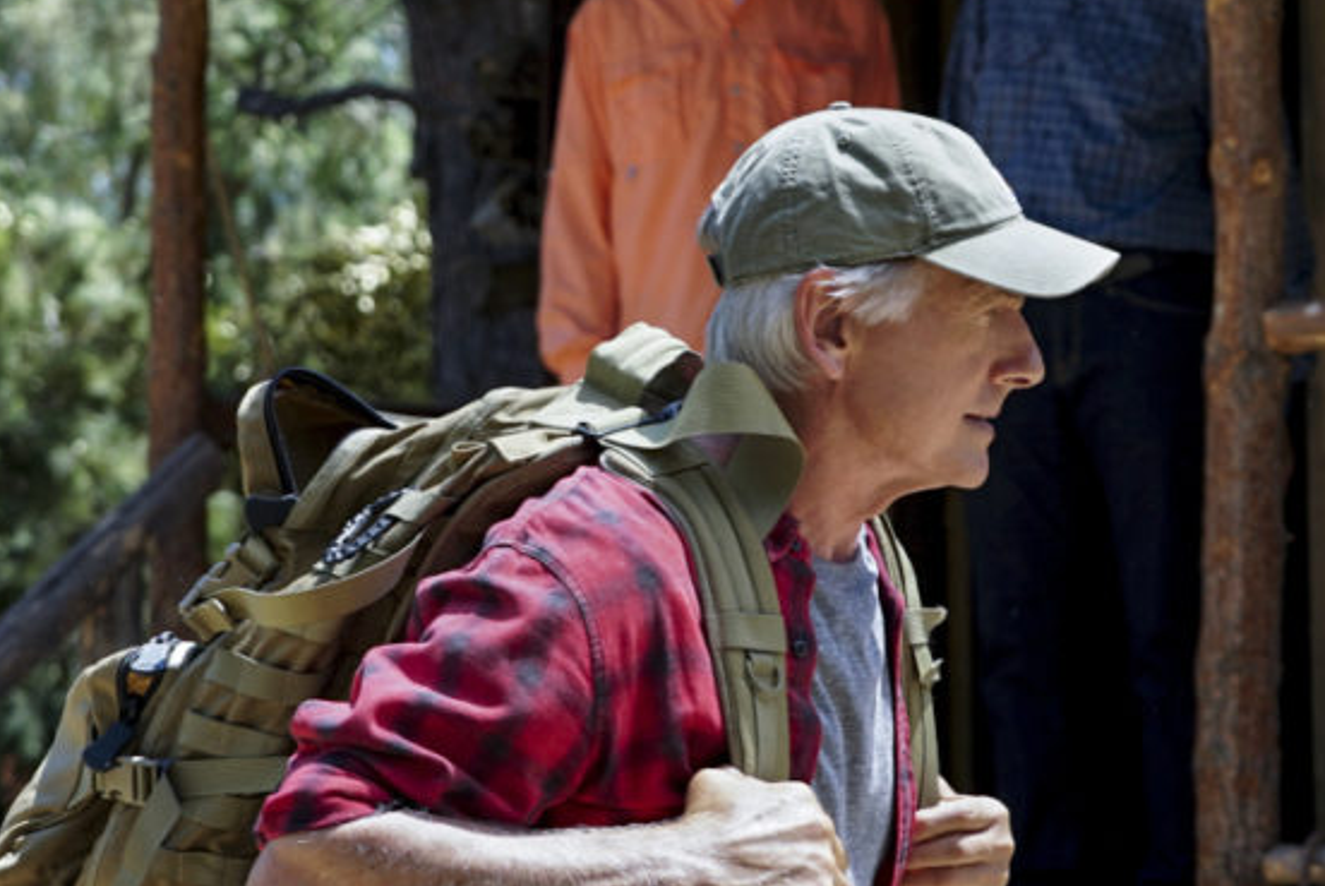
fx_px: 5194
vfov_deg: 9.7
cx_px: 682
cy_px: 519
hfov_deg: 14.5
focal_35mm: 141
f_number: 5.6
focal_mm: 76
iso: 400
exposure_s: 1/500
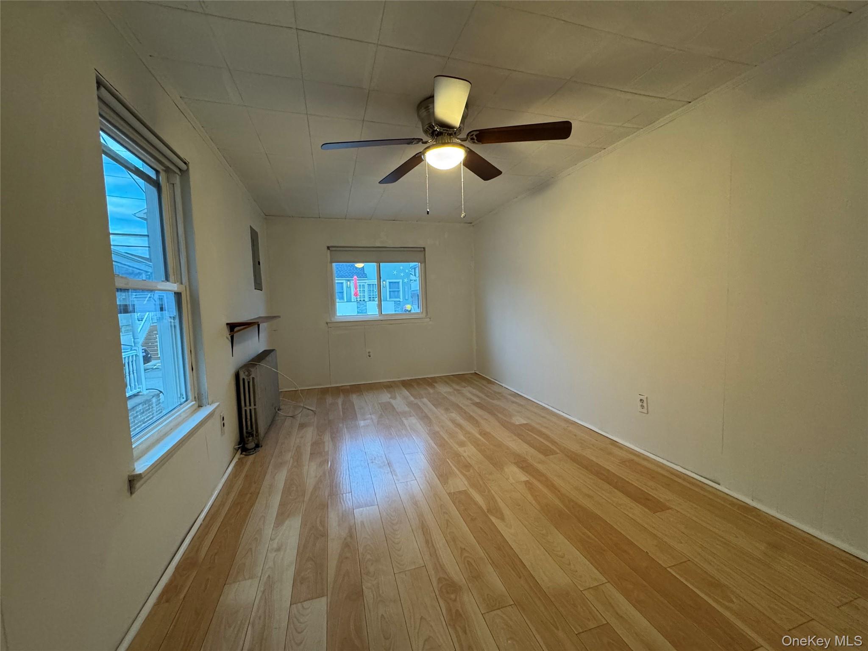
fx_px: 351
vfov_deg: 85.7
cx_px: 434
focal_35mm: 14
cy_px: 326
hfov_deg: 102.1
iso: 500
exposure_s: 1/60
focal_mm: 2.22
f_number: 2.2
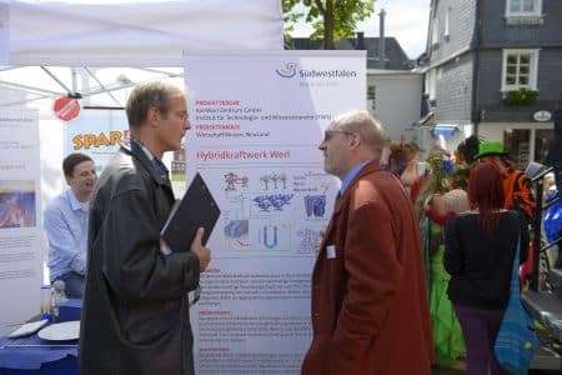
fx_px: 562
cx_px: 281
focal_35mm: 36
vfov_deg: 36.9
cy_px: 188
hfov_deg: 53.1
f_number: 4
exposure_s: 1/1000
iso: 140
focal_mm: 36
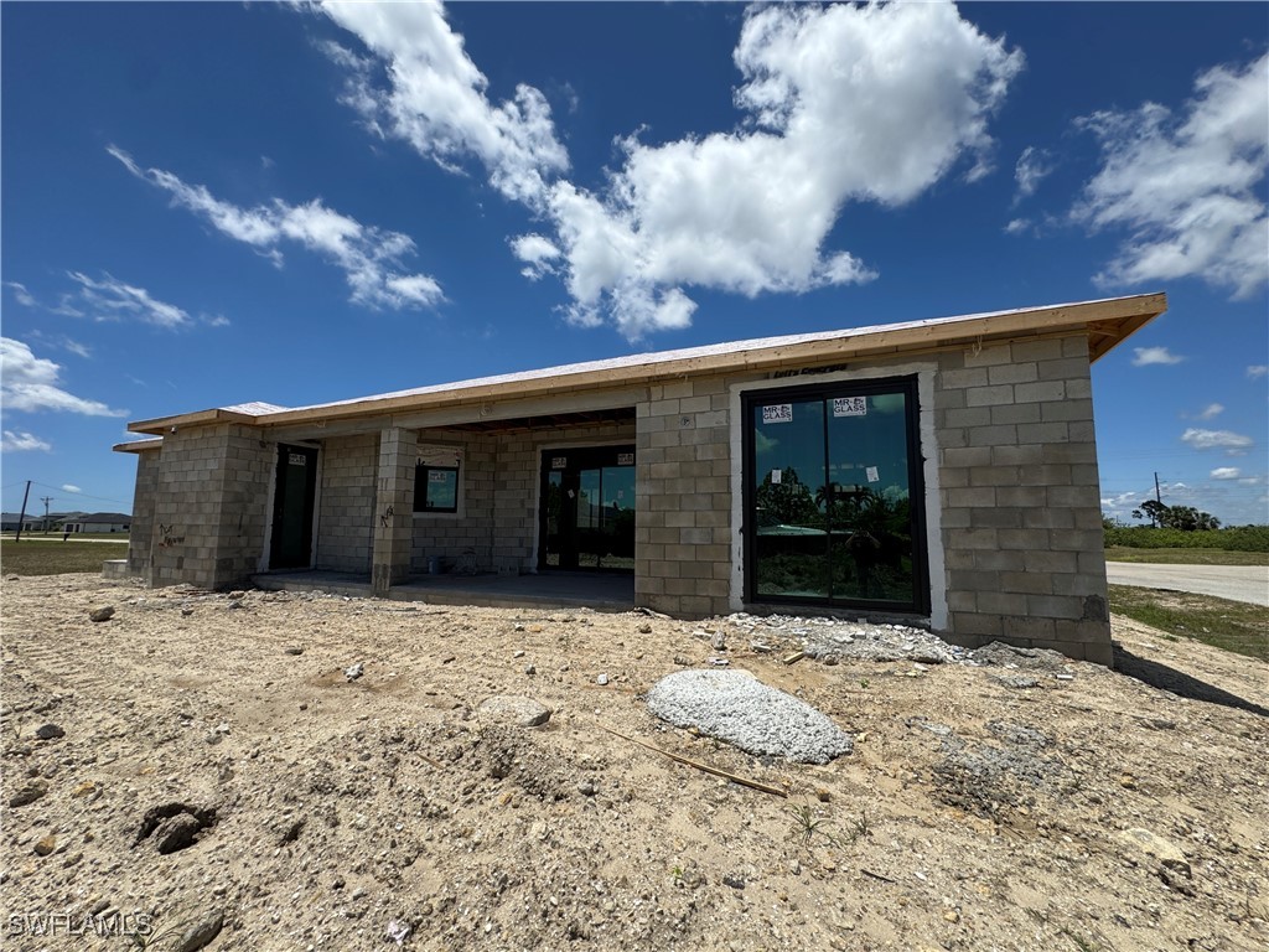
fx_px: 513
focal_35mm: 14
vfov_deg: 85.7
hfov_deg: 102.1
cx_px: 634
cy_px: 476
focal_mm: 2.22
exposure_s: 1/2415
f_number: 2.2
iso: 50
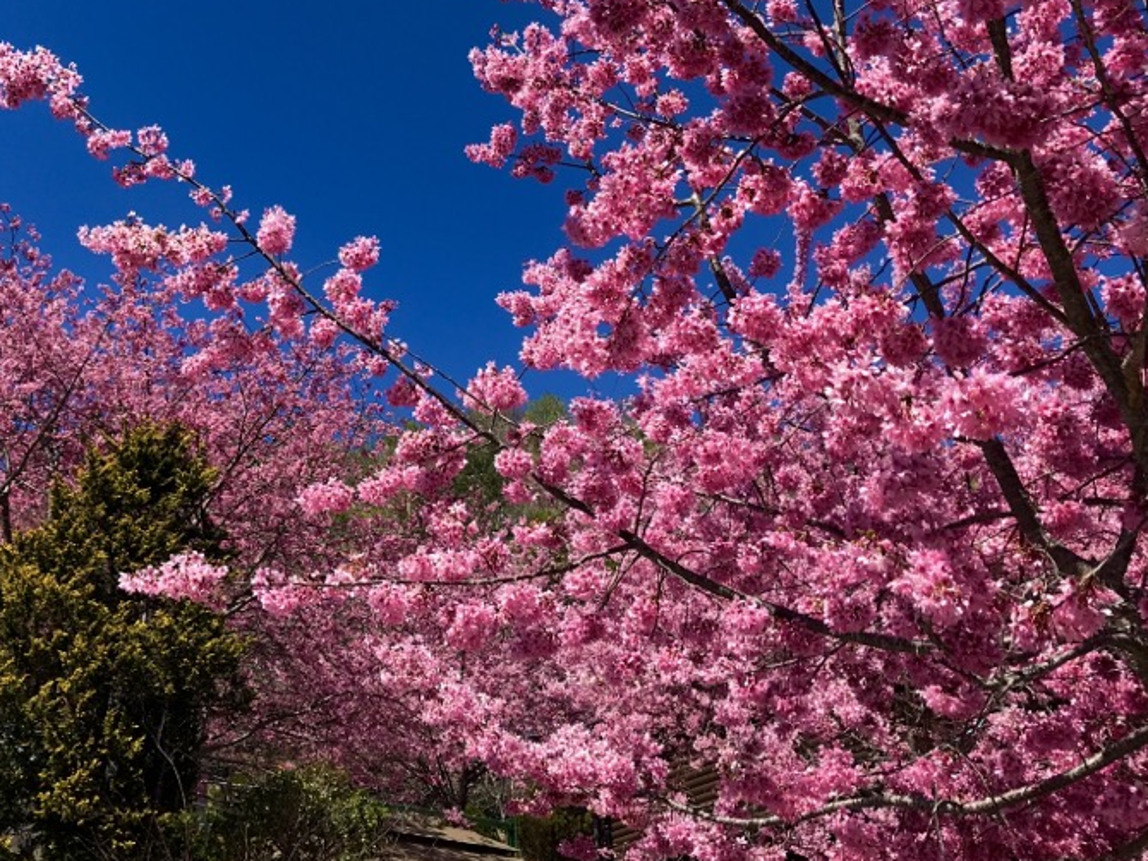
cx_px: 374
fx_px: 1360
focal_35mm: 41
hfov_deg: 45.0
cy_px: 334
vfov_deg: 35.0
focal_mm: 3.99
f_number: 1.8
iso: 20
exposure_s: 1/1842
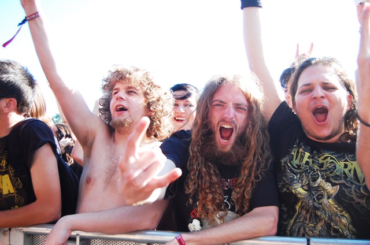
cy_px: 122
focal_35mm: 39
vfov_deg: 34.1
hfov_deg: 49.6
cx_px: 185
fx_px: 400
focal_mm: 26
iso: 400
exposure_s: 1/400
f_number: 4.5
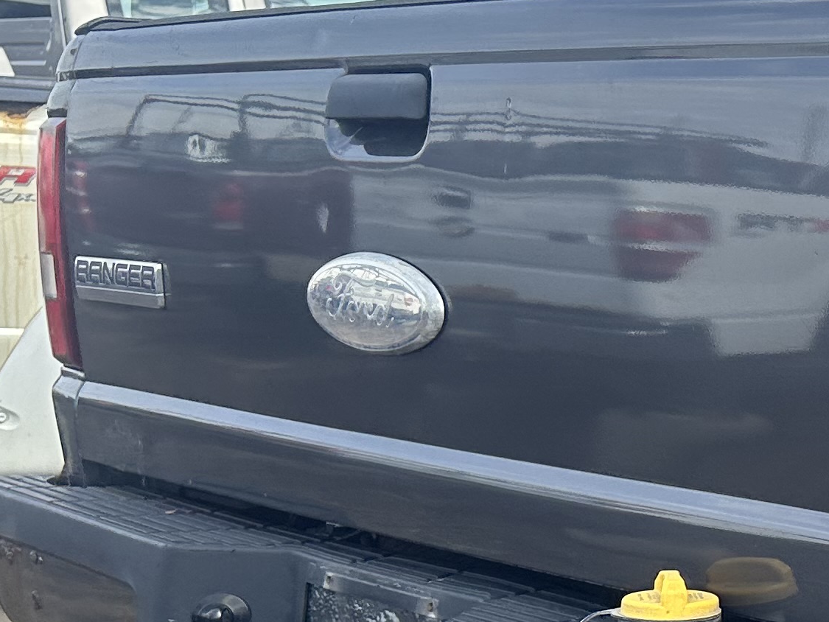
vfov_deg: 17.1
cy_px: 414
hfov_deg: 19.9
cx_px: 1222
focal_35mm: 86
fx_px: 2060
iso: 80
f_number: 1.78
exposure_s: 1/2469
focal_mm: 6.86
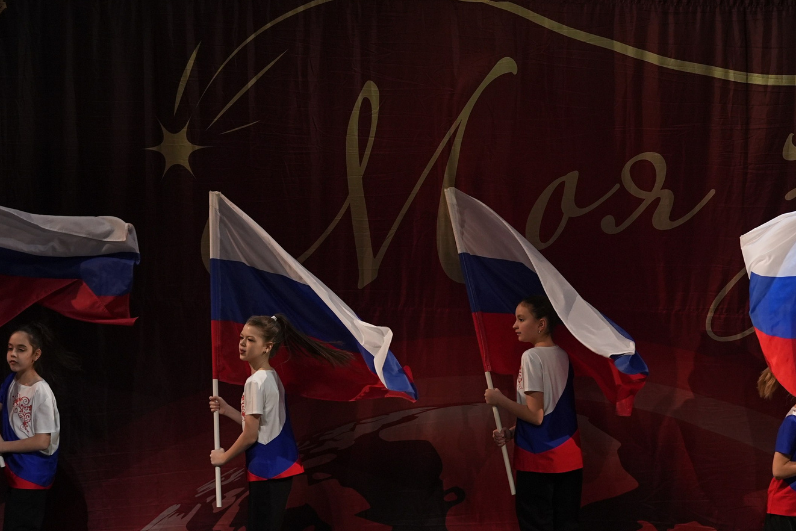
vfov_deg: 6.5
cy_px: 234
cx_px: 391
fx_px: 4710
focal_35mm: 213
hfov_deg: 9.7
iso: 1600
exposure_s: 1/400
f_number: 2.8
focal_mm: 110
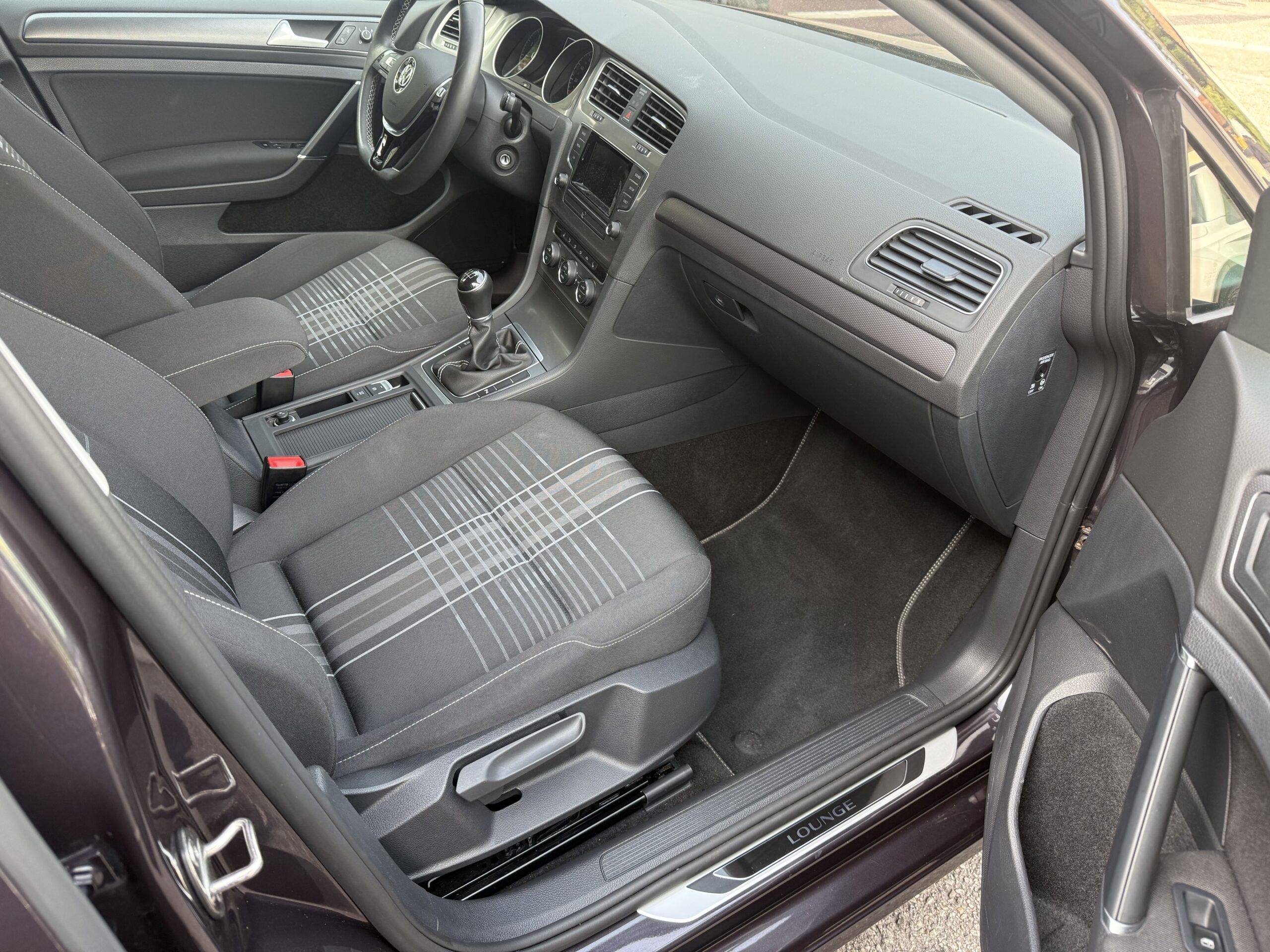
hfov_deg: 71.6
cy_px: 476
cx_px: 635
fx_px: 881
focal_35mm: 24
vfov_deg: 56.8
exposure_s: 1/121
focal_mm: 6.76
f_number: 1.78
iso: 160
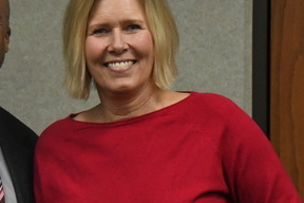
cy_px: 191
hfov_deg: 7.0
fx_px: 2466
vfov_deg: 4.7
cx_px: 22
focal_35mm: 292
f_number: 5
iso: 6400
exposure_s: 1/640
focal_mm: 70
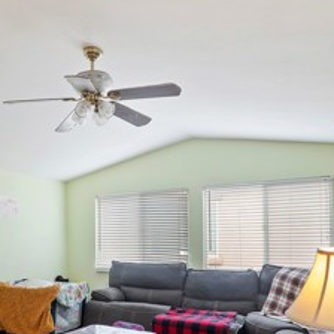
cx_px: 69
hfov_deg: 46.0
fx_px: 371
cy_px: 249
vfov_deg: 46.8
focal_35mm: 34
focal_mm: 14
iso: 500
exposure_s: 1/2
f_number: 10
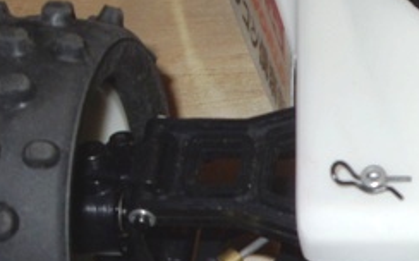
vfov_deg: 12.0
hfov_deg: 18.5
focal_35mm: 108
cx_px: 473
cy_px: 266
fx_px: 1232
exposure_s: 1/30
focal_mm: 6.3
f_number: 4.9
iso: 50
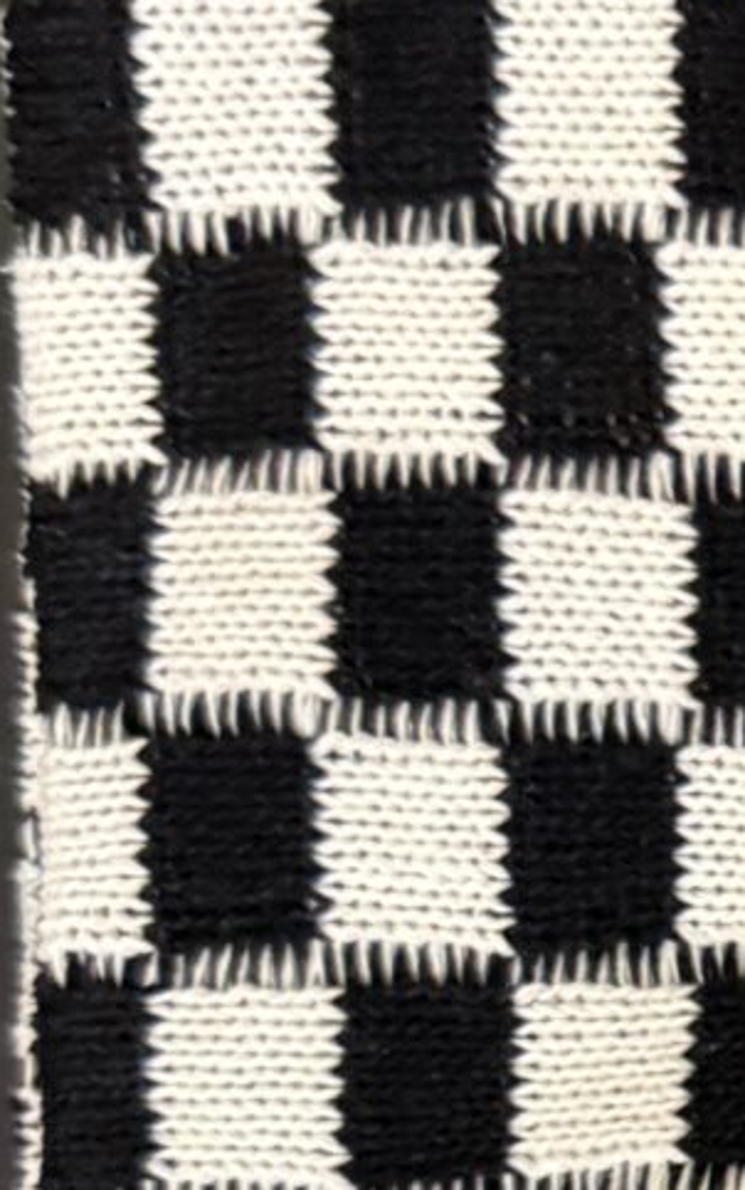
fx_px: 4378
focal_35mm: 135
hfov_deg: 8.7
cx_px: 1872
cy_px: 1358
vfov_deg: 15.0
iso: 500
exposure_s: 1/60
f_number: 1.78
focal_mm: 6.76
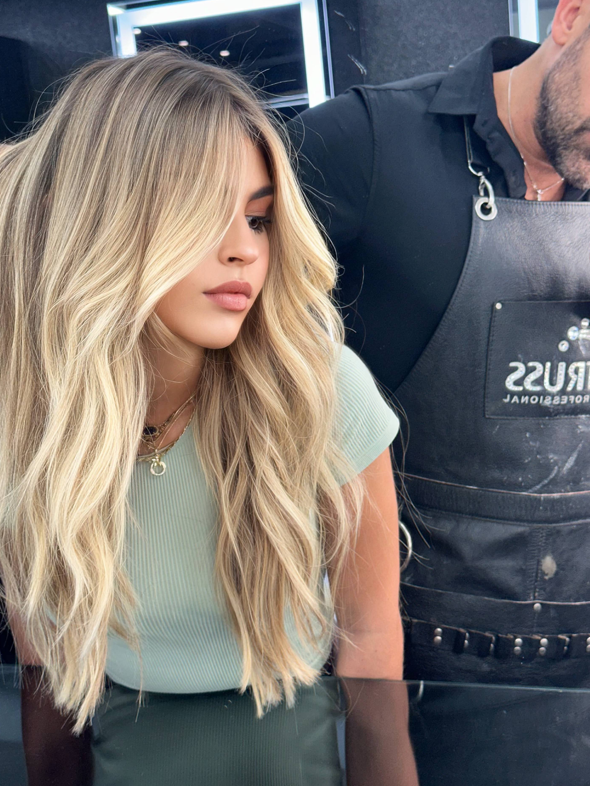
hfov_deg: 28.0
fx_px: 1182
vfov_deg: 36.8
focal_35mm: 52
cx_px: 277
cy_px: 375
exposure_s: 1/120
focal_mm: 6.86
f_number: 1.78
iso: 80
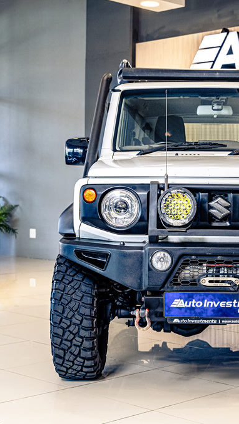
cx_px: 219
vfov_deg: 29.7
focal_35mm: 71
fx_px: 800
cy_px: 212
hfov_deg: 16.7
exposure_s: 1/125
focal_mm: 45
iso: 1600
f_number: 4.5
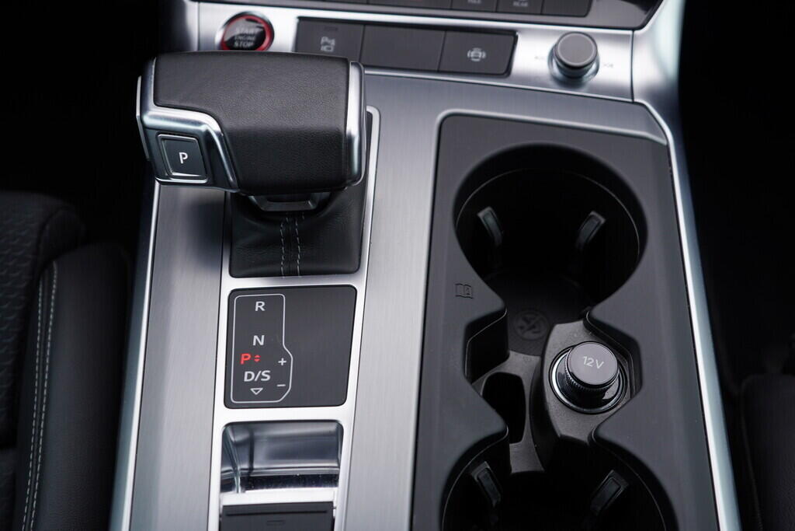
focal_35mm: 36
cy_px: 266
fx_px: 795
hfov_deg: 53.1
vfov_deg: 36.9
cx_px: 398
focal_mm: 24
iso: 125
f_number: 3.2
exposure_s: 1/60
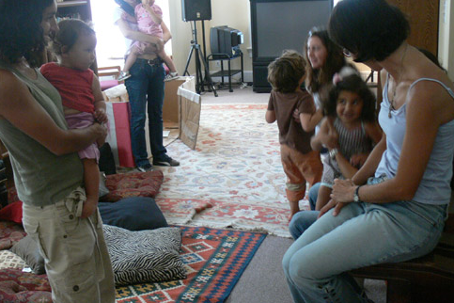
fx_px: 542
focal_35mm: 43
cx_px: 220
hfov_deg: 45.4
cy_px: 133
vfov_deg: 31.2
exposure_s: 1/30
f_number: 2.8
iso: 200
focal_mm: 7.4
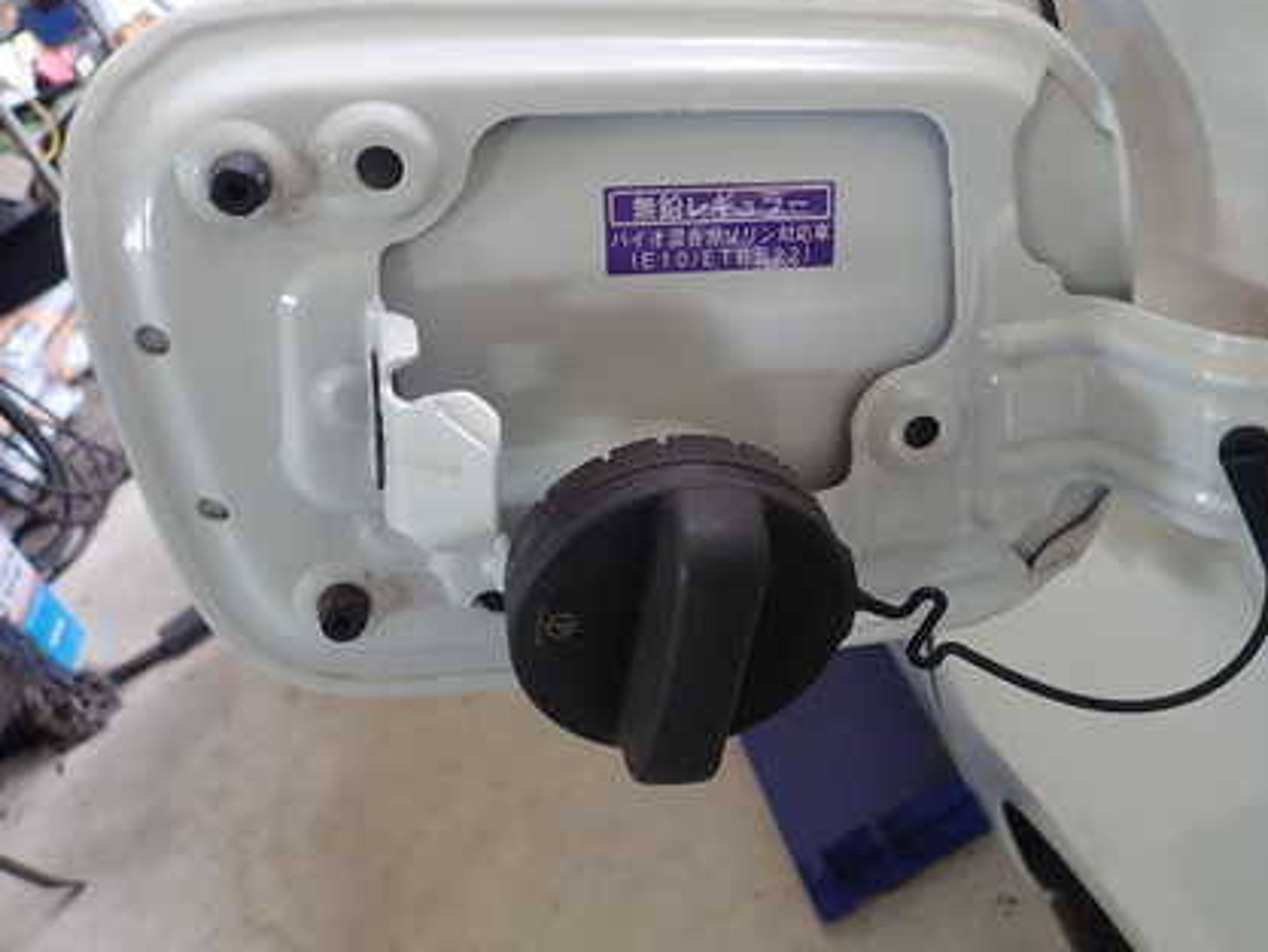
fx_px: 1319
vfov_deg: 39.6
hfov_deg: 50.8
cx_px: 791
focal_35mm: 36
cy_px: 395
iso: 100
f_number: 2
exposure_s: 1/60
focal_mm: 4.5
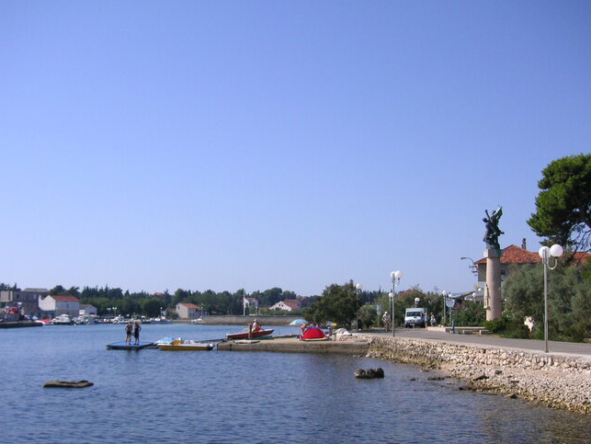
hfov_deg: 41.2
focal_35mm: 46
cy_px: 264
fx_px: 786
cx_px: 290
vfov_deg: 31.5
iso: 50
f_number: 6.7
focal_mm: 6.1
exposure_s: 1/250
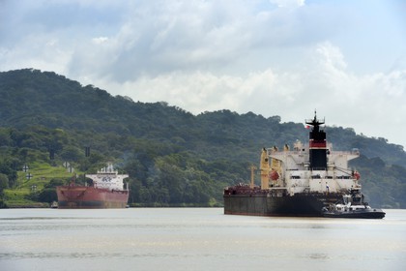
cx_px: 203
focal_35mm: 200
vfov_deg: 6.9
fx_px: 2255
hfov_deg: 10.3
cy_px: 136
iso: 200
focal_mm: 200
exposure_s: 1/250
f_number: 16
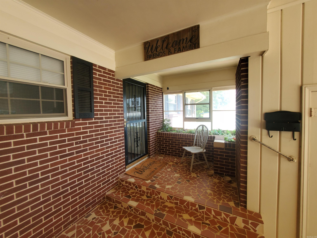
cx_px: 158
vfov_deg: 89.9
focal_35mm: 13
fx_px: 119
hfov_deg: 106.2
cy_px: 119
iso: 64
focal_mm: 1.8
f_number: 2.2
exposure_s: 1/60
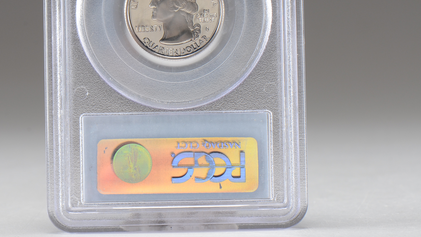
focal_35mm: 185
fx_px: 2062
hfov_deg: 11.7
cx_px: 174
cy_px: 46
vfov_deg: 6.6
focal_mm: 85
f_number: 14
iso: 320
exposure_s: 1/100
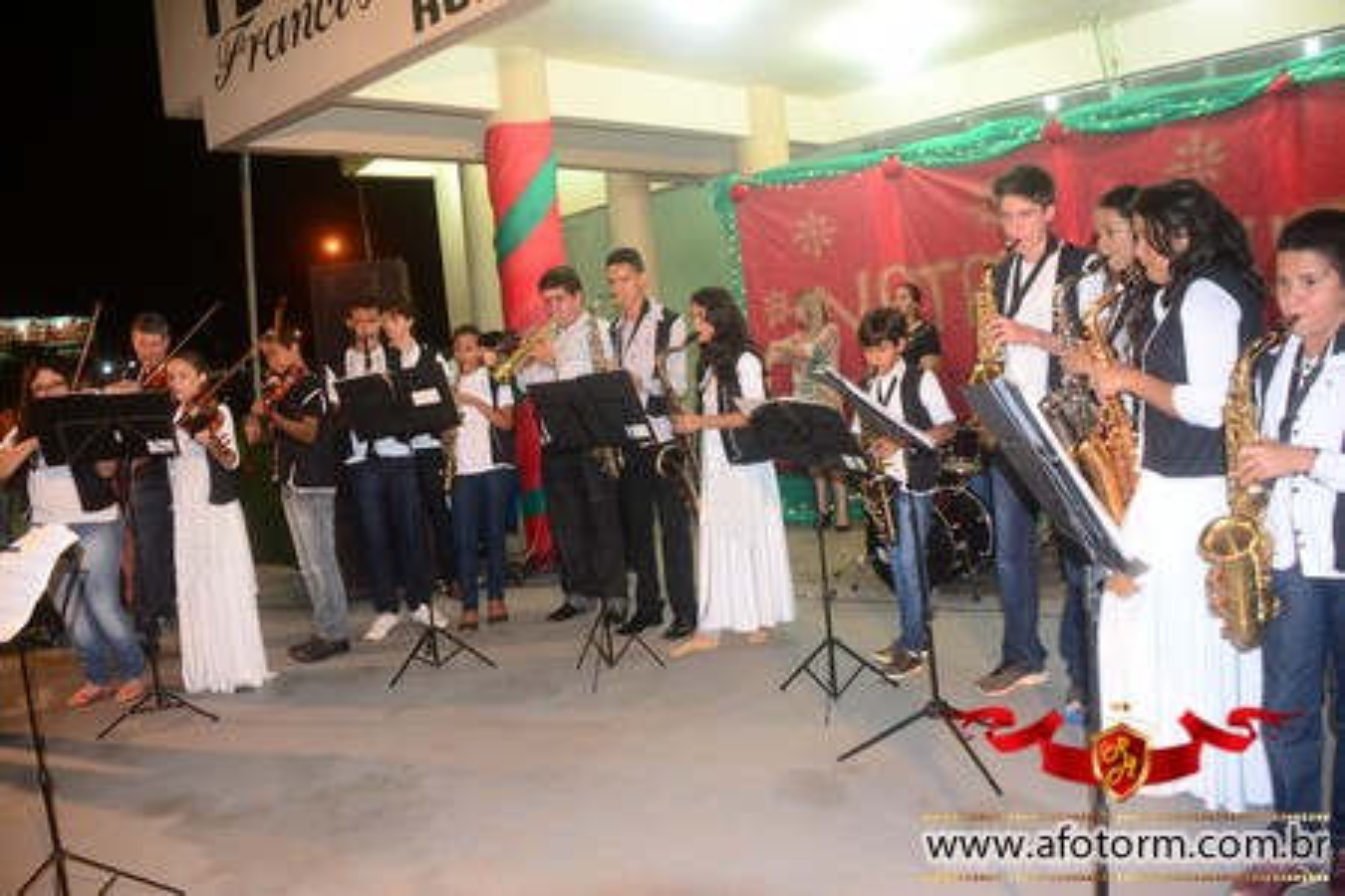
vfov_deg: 43.6
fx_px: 1121
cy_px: 448
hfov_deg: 61.9
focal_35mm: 30
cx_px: 672
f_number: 4.5
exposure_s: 1/60
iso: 1600
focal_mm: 20
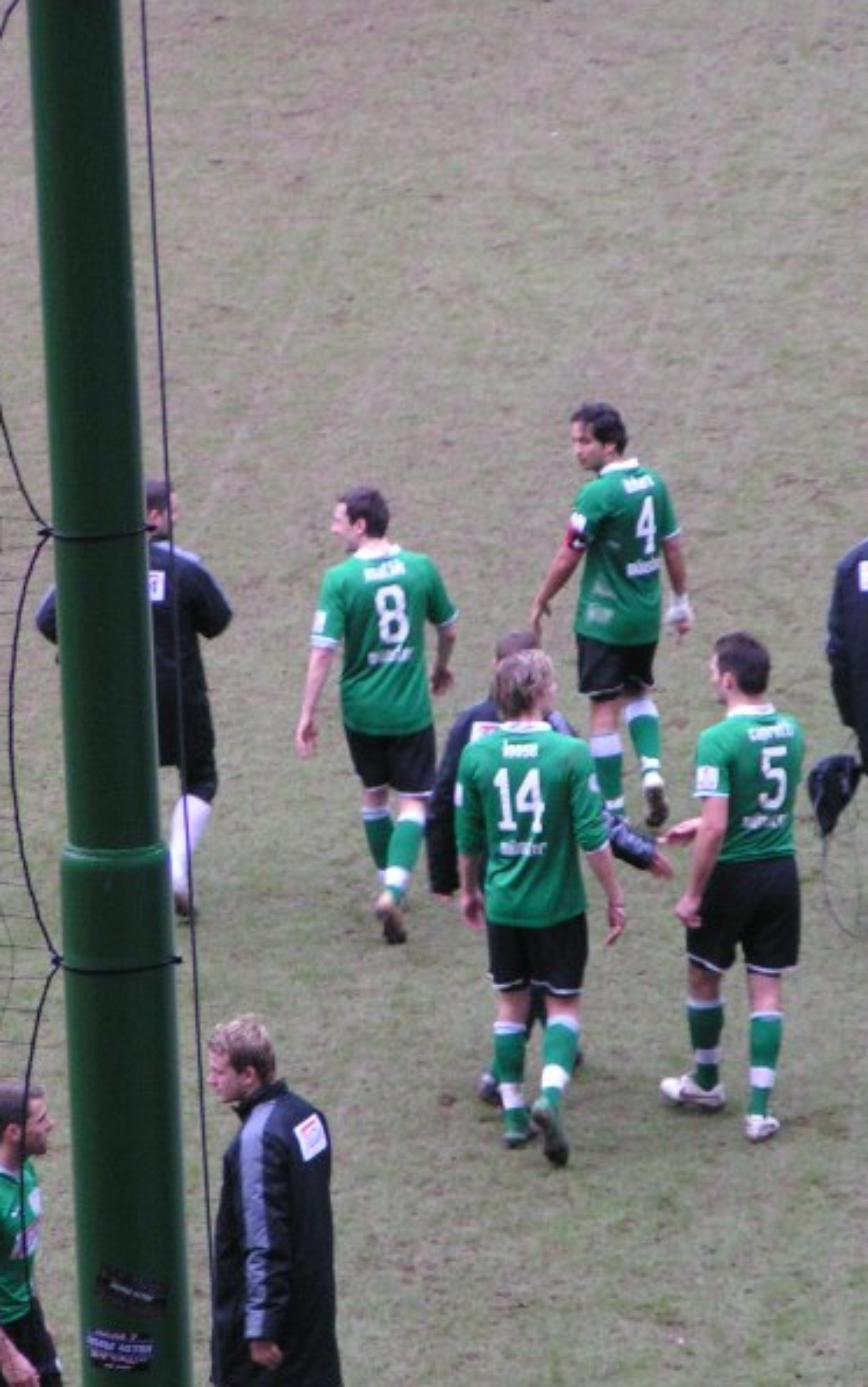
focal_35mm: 293
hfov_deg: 4.5
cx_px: 437
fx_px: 11079
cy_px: 696
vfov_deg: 7.2
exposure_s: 1/100
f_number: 3.5
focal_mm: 31.5
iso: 200
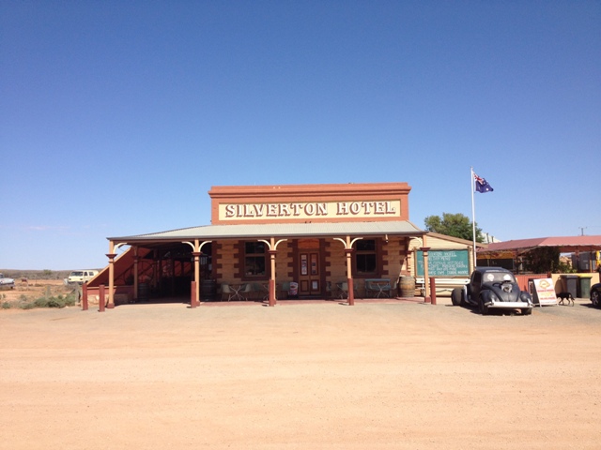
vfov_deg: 40.7
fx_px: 608
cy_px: 225
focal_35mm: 35
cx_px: 300
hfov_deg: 52.6
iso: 50
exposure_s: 1/2304
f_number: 2.4
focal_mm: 4.28
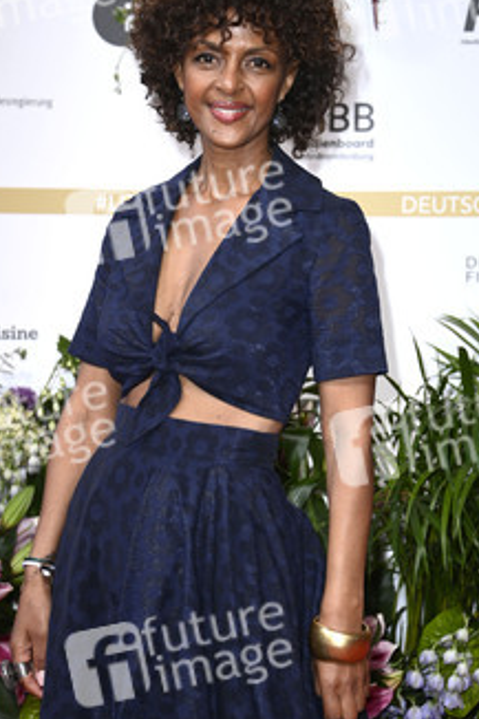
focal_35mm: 129
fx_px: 2577
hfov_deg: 10.6
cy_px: 324
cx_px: 243
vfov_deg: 15.9
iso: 500
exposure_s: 1/250
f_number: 5.6
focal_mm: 105
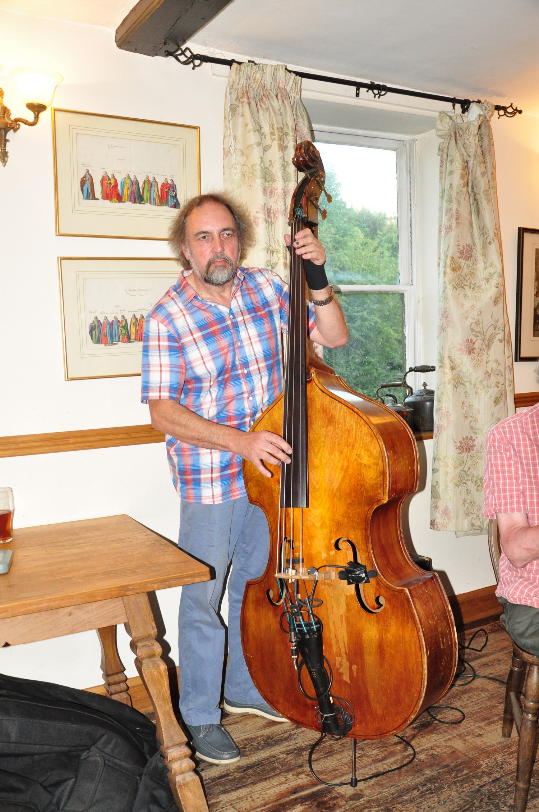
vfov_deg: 57.3
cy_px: 406
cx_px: 270
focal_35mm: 33
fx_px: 743
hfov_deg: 39.9
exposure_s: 1/60
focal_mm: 22
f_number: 6.3
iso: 1600
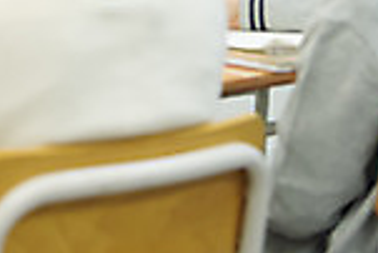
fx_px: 1671
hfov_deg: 12.6
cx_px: -76
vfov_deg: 8.3
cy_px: -225
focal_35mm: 159
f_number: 2.8
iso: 800
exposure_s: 1/250
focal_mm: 40
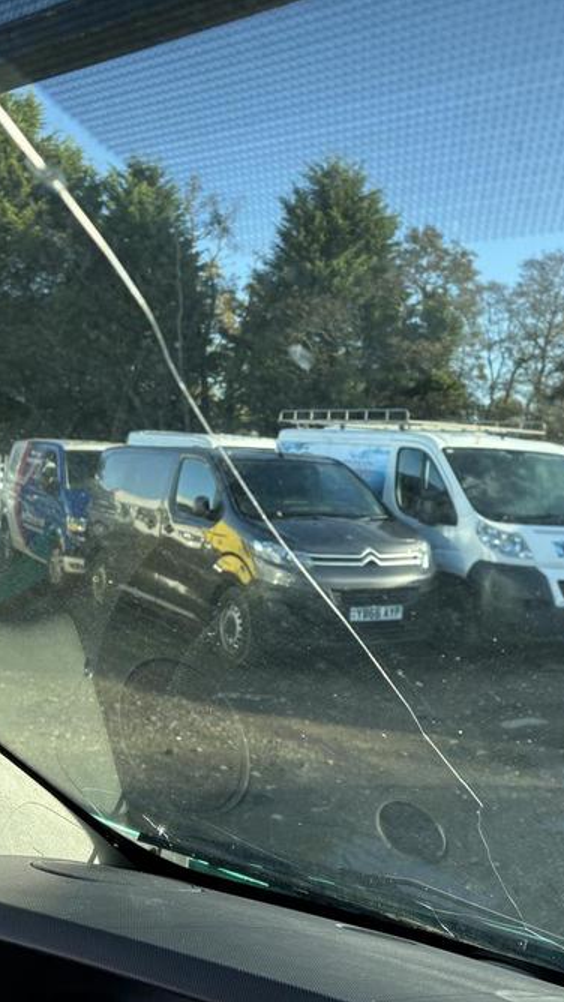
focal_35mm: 38
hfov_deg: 31.2
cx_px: 322
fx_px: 1010
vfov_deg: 52.8
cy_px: 501
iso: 50
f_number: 1.6
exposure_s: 1/830
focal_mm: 5.96
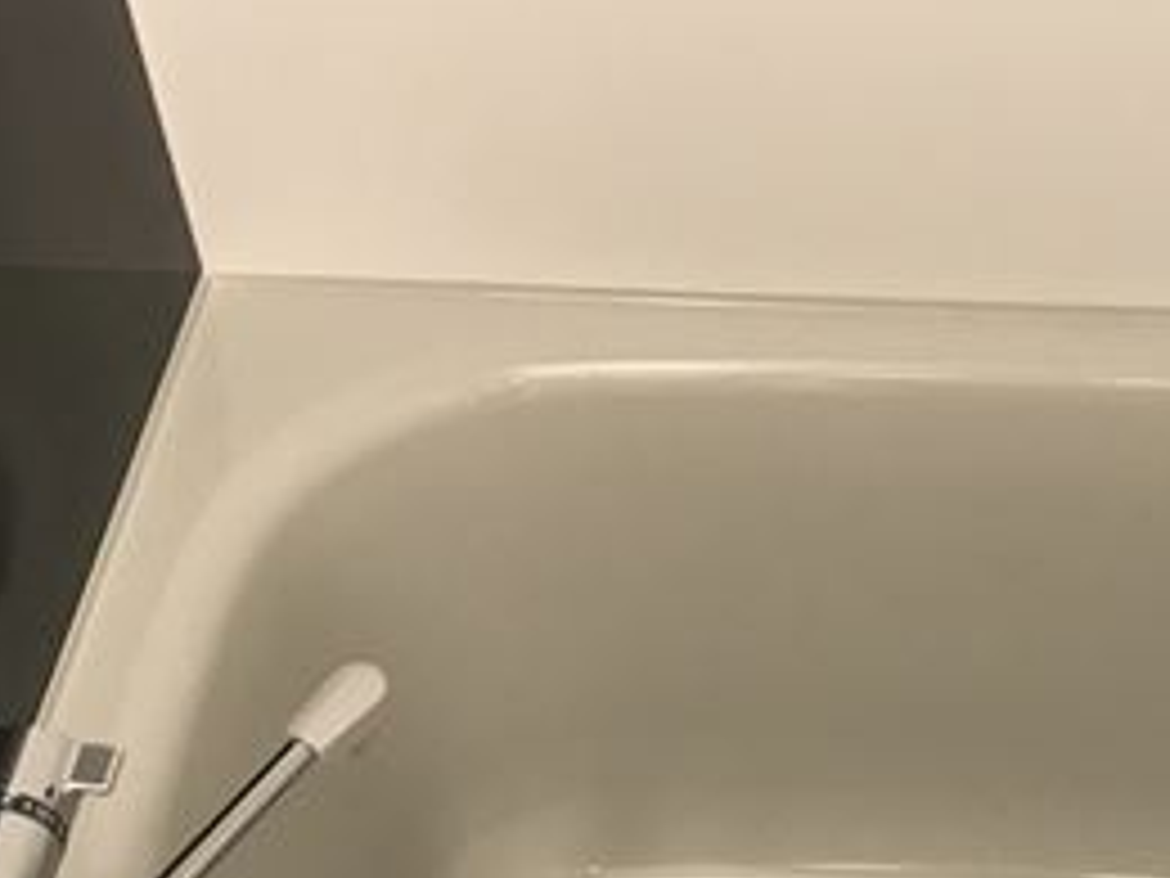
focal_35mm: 69
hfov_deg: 27.7
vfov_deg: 21.1
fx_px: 2332
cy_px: 702
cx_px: 900
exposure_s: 1/17
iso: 64
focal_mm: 3.99
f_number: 1.8
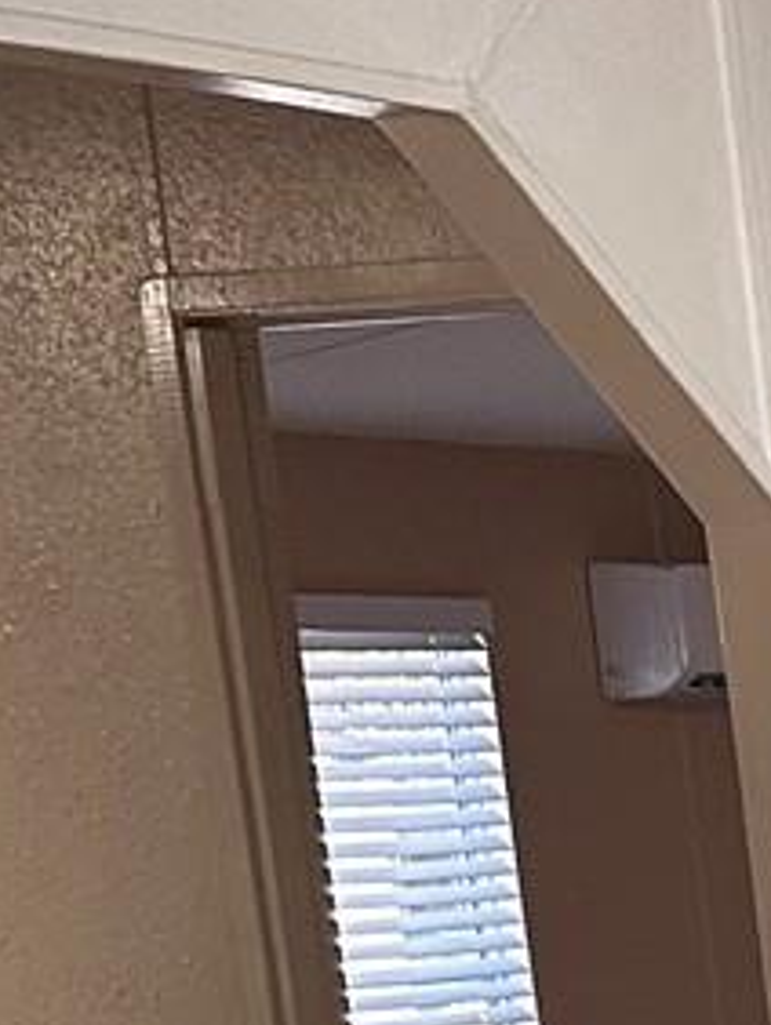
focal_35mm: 136
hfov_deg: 8.1
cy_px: 1632
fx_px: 4033
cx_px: 2808
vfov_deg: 13.5
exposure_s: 1/120
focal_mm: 6.86
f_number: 1.78
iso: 160
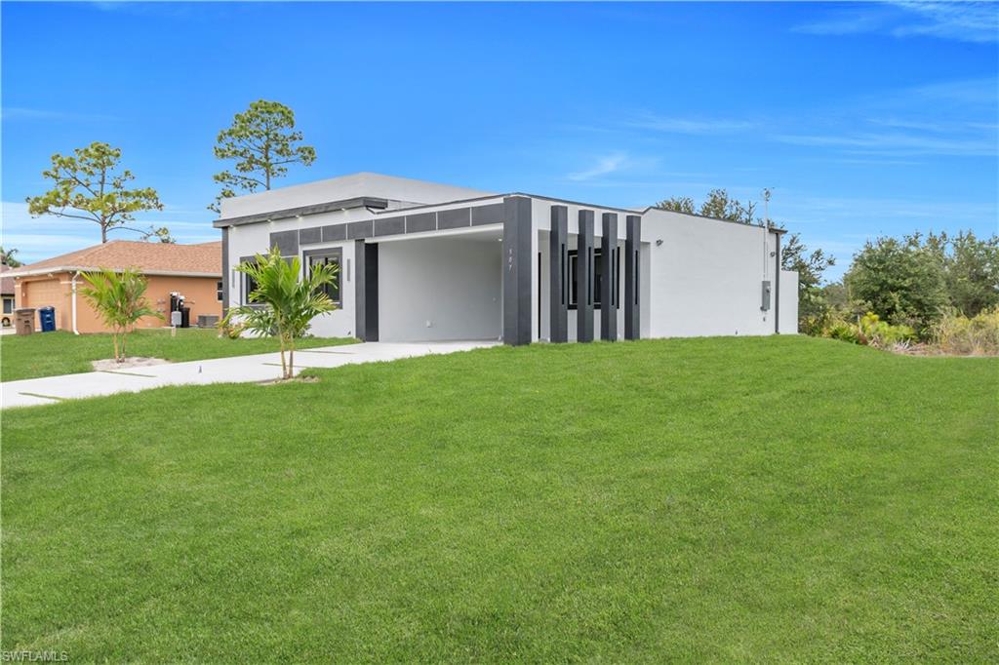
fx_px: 832
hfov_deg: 61.9
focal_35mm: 30
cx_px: 500
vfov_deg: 43.6
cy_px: 332
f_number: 6.3
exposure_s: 1/160
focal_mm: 20
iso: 100
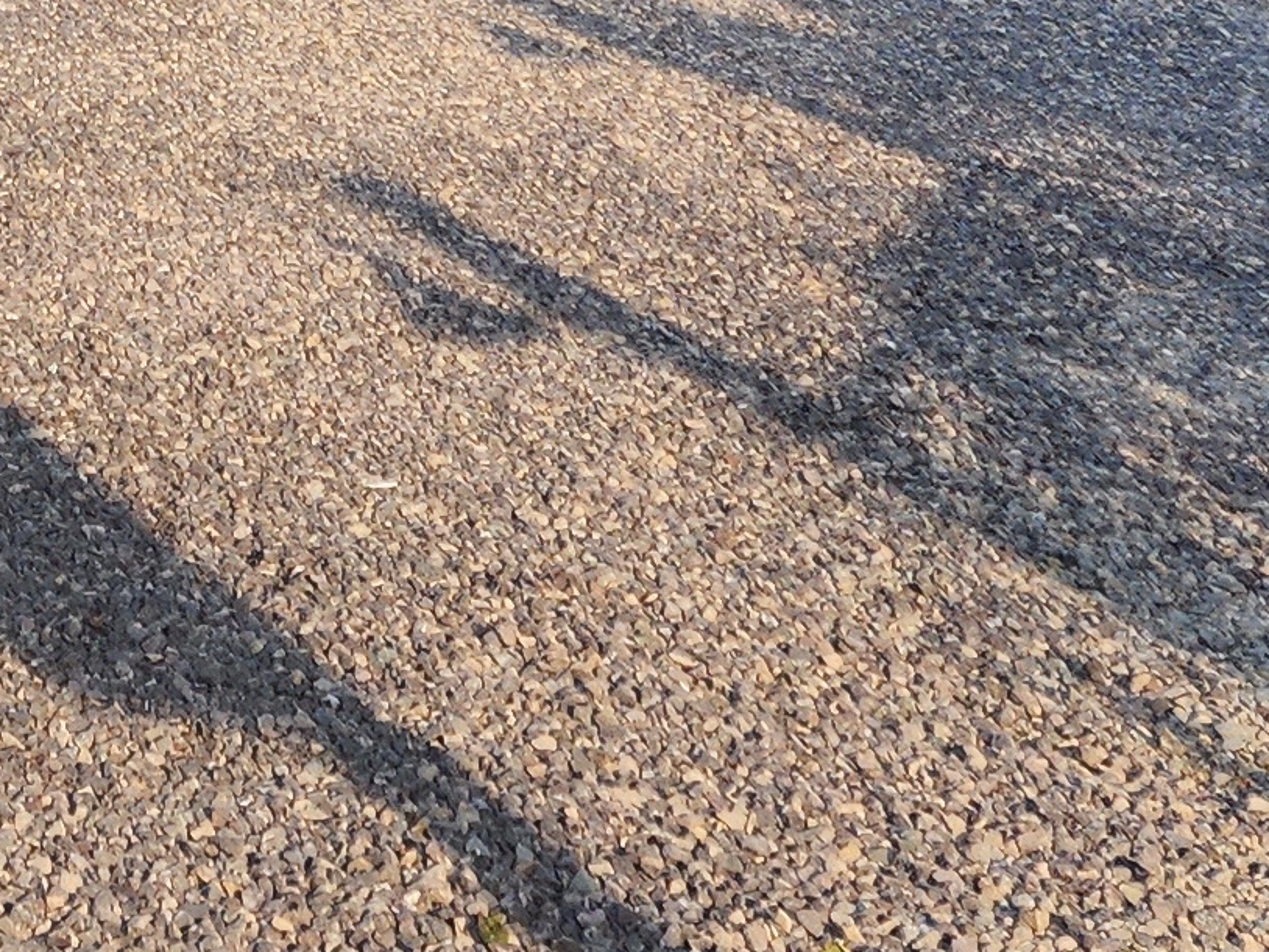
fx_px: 4144
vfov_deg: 11.4
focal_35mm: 113
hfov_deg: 16.6
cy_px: -1127
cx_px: -292
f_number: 1.8
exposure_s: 1/476
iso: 12
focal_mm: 6.4
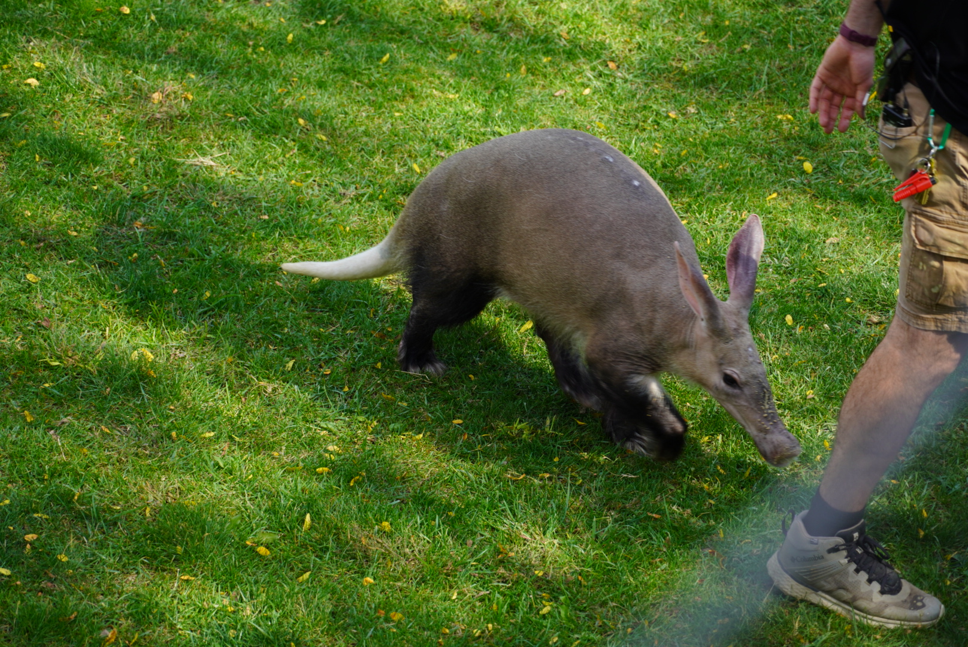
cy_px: 324
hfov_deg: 10.2
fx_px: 5449
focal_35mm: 202
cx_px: 484
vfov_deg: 6.8
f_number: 5.6
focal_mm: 135
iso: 160
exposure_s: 1/250
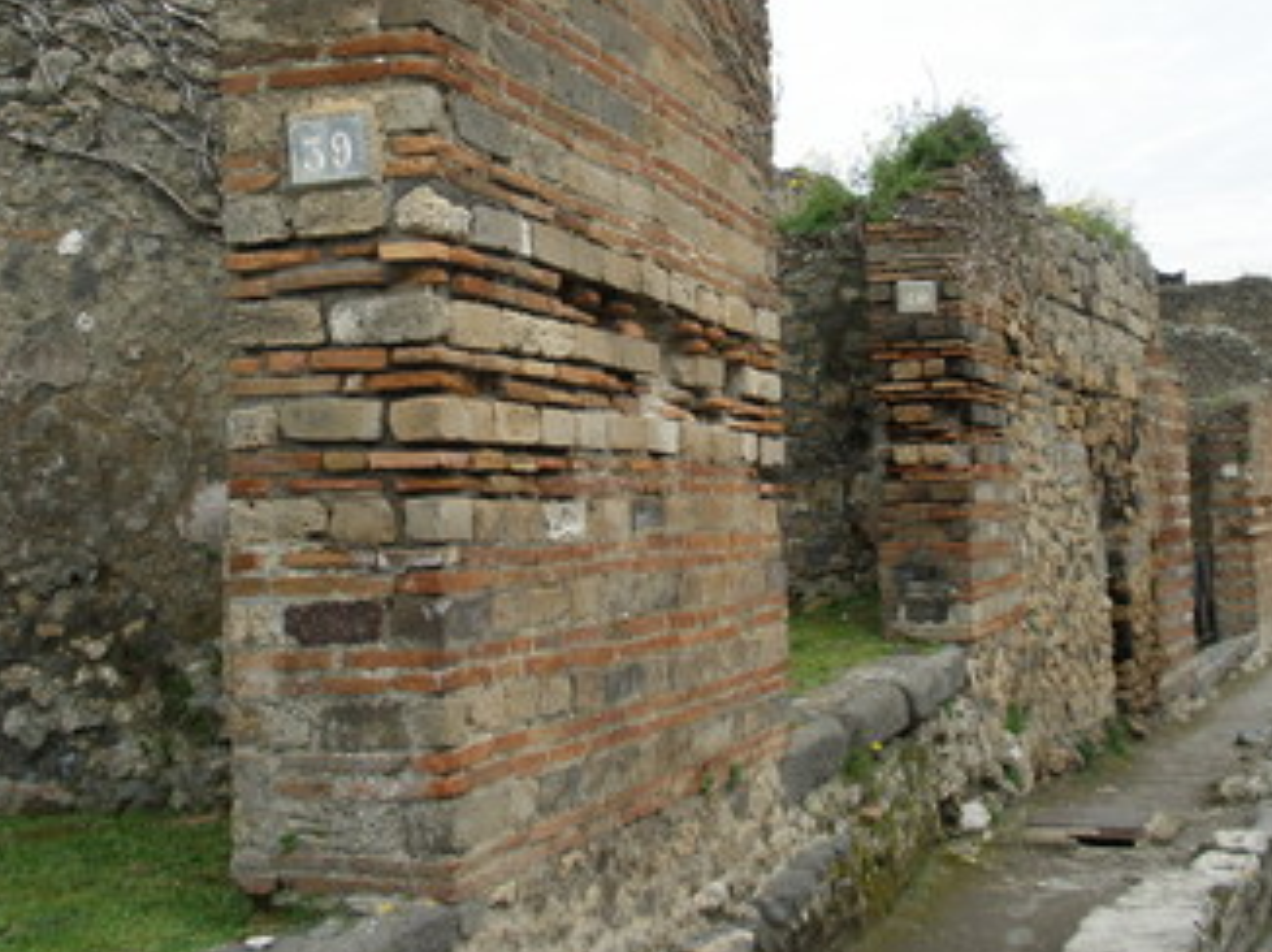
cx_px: 821
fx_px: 1873
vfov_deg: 28.5
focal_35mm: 51
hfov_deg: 37.2
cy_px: 388
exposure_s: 1/500
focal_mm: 6.6
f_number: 3.5
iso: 64
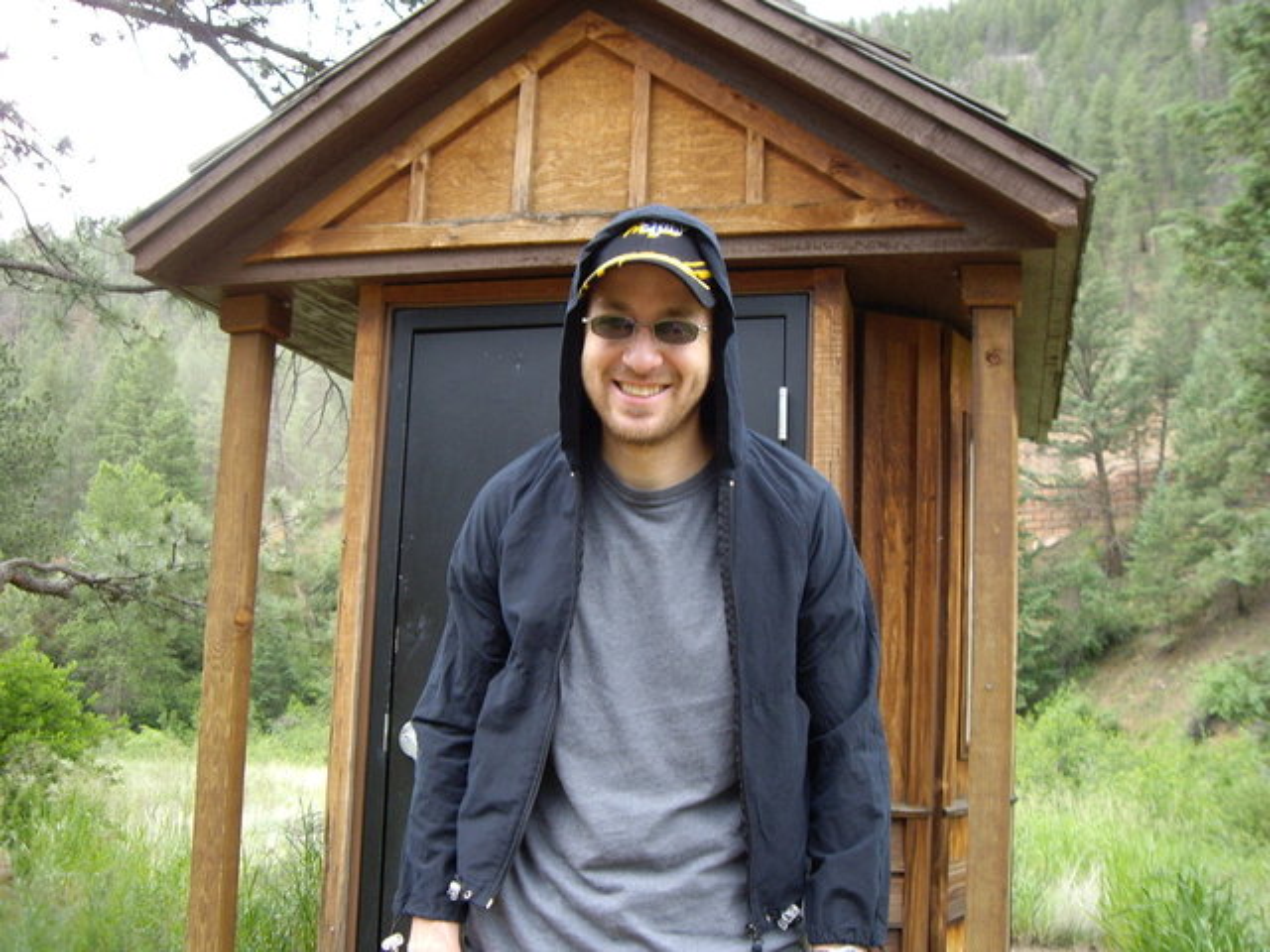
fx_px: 1394
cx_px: 635
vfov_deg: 37.7
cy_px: 476
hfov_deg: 49.0
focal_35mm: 38
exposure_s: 1/60
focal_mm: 6.2
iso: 100
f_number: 2.7
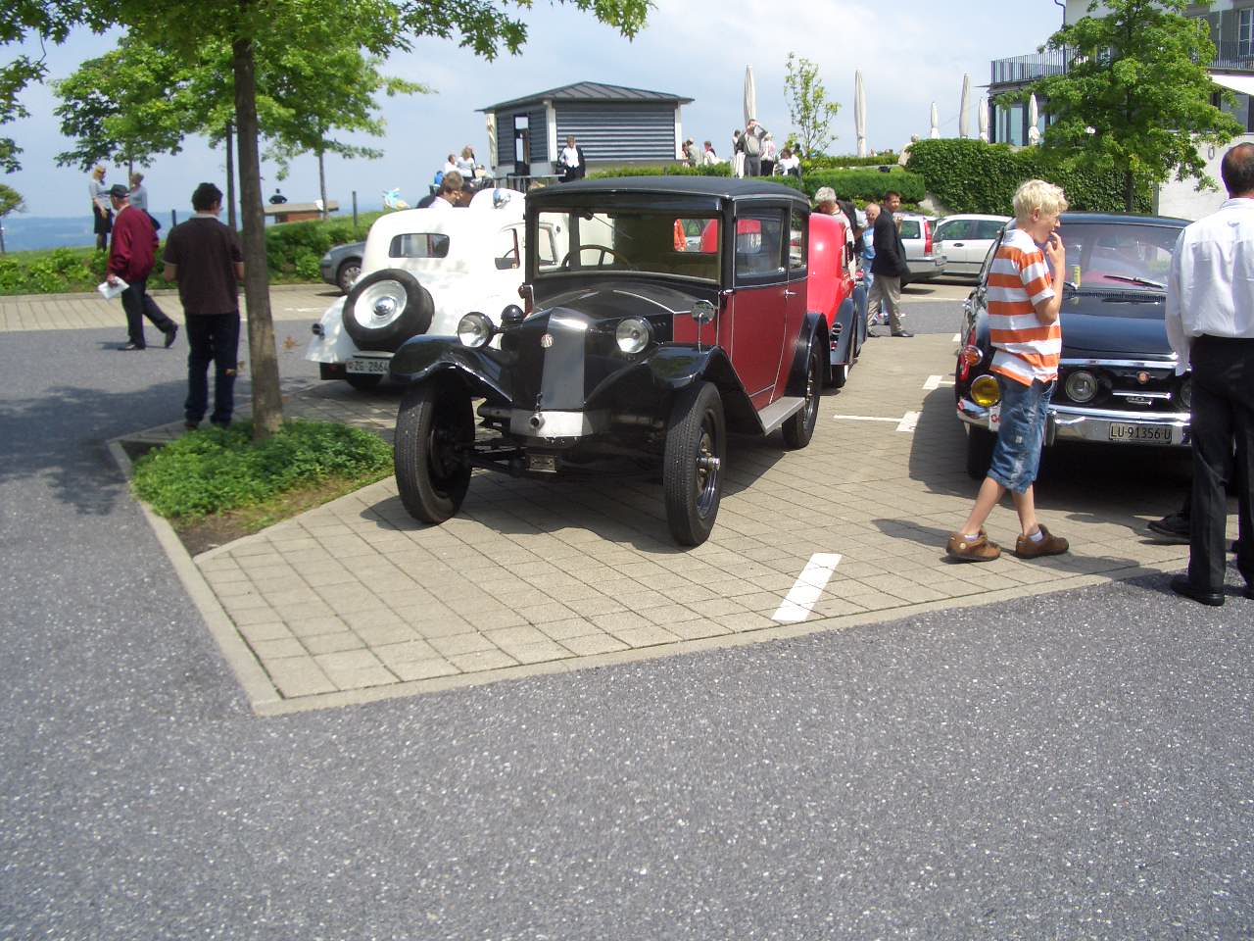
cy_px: 470
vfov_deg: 40.7
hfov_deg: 52.6
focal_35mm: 35
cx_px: 627
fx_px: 1268
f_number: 4.3
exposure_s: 1/320
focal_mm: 5.8
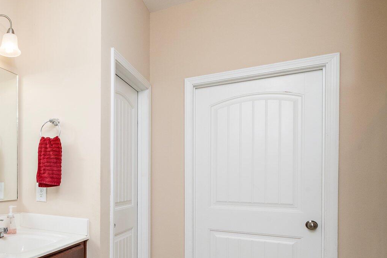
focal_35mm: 28
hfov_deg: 55.4
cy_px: 188
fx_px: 301
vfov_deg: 45.1
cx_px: 28
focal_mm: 14
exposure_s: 1/100
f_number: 11
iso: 640
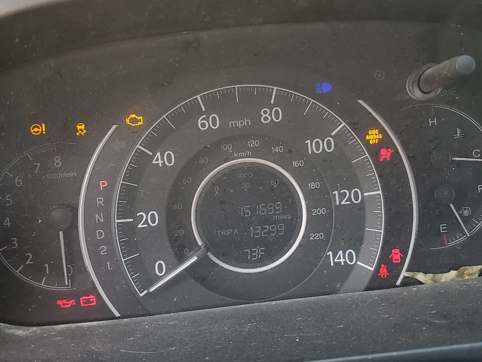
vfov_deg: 33.6
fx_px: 599
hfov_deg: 43.8
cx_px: 248
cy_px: 181
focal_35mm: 43
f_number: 1.5
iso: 51
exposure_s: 1/120
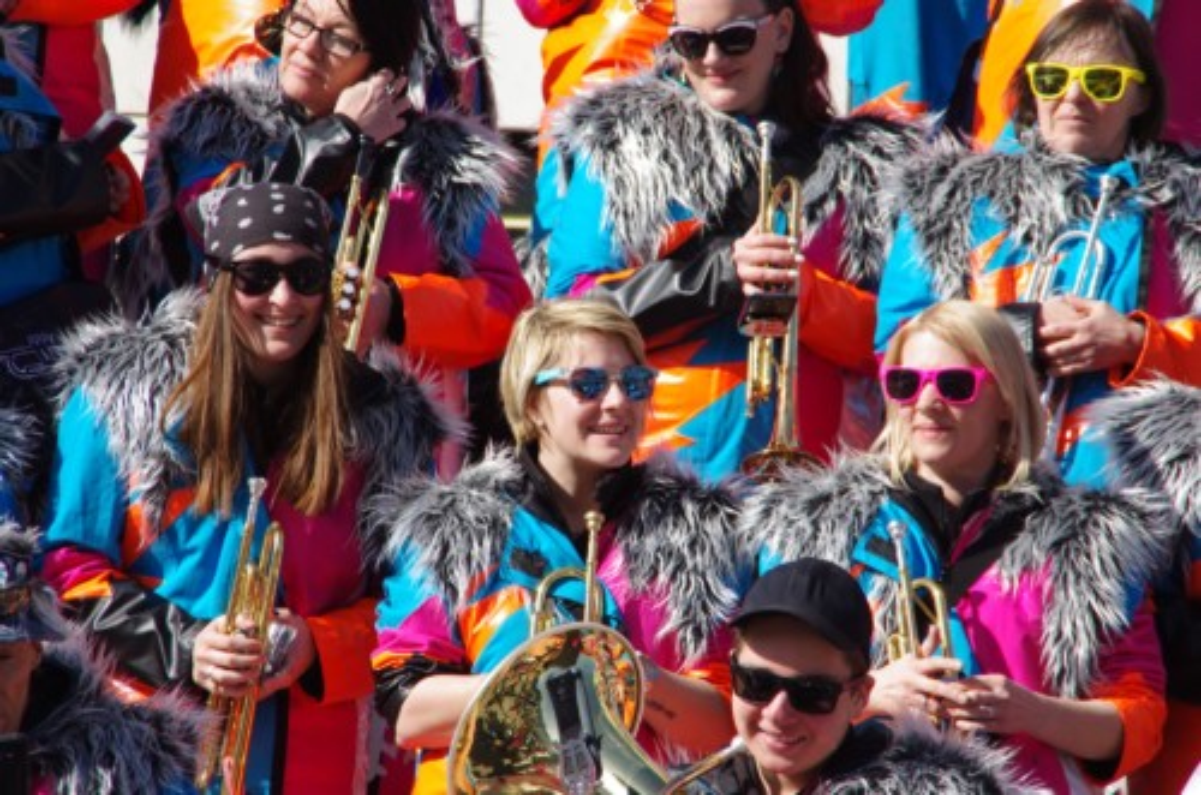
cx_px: 600
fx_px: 9986
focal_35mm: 300
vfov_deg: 4.6
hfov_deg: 6.9
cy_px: 398
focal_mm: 200
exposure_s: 1/250
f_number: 11
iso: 200
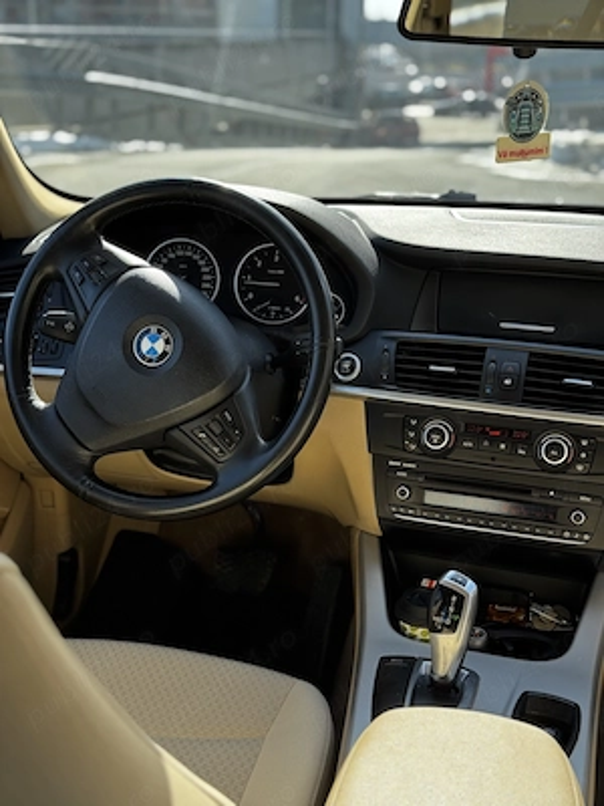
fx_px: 1117
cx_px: 302
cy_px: 403
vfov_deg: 39.7
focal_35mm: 48
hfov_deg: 30.3
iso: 64
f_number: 1.78
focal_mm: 6.76
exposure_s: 1/693
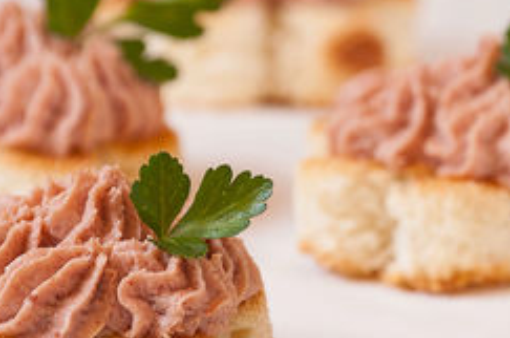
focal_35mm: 613
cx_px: 441
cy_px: 130
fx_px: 8672
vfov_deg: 2.2
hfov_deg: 3.4
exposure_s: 1/400
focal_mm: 155
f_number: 8
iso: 200
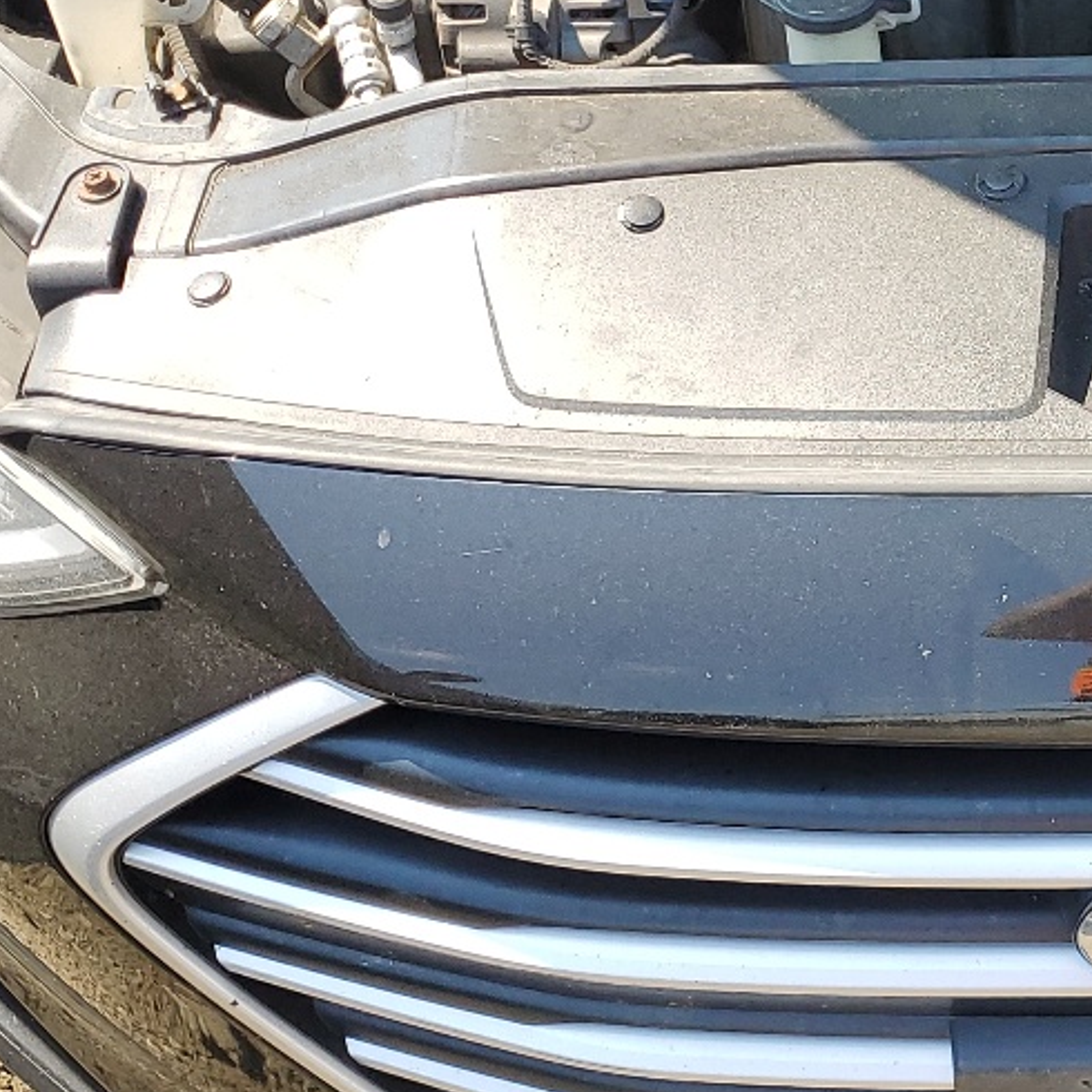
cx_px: 1235
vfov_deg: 22.9
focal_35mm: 75
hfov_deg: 21.7
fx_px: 2677
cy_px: 283
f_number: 1.5
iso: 50
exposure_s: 1/667
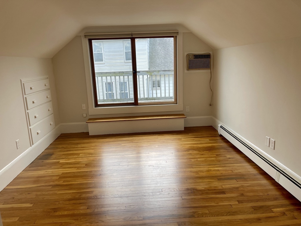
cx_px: 150
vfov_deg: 54.9
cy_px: 113
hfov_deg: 69.4
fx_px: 217
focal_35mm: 25
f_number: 1.6
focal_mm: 5.1
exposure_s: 1/400
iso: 32
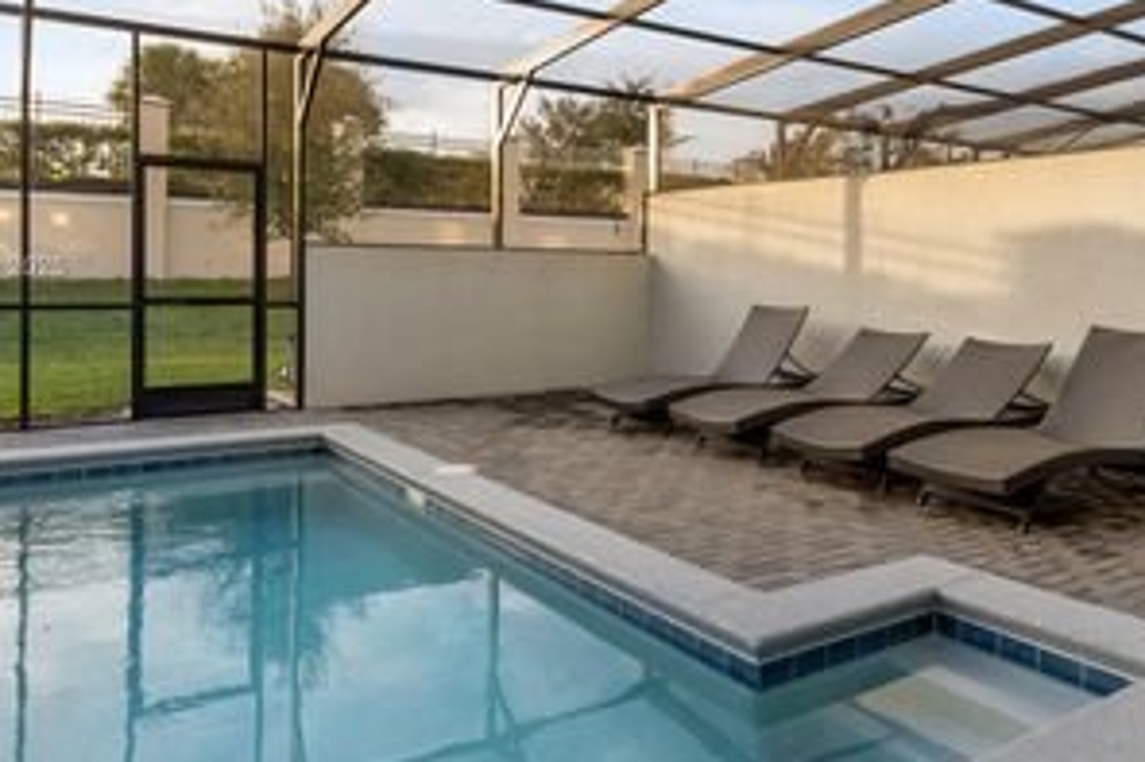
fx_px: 858
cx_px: 646
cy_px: 269
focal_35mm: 27
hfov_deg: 67.1
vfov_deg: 47.3
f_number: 5
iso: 100
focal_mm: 16
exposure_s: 1/100
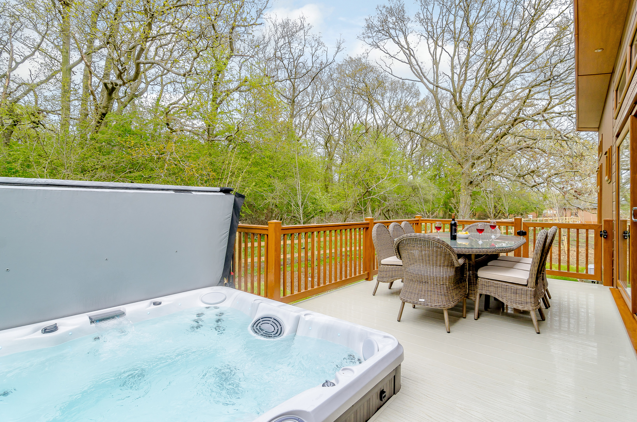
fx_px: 291
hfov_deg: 95.1
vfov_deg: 71.8
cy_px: 211
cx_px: 318
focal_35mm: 16
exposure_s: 1/250
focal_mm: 11
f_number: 5.6
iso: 320
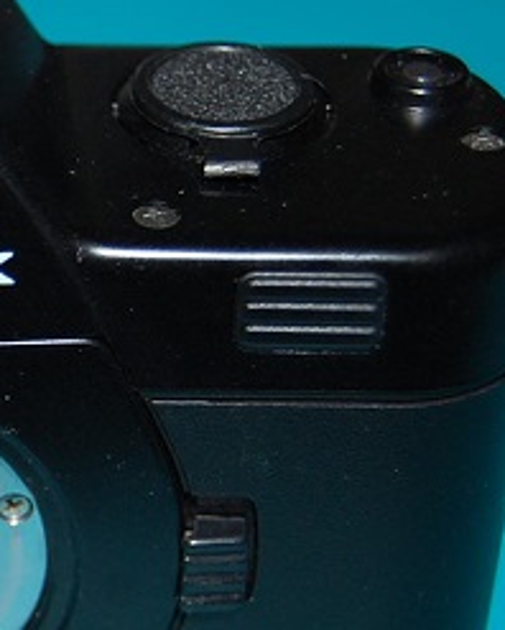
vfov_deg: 15.5
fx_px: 2314
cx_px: -224
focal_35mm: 124
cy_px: 441
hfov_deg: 12.0
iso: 400
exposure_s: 1/60
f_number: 4.5
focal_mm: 34
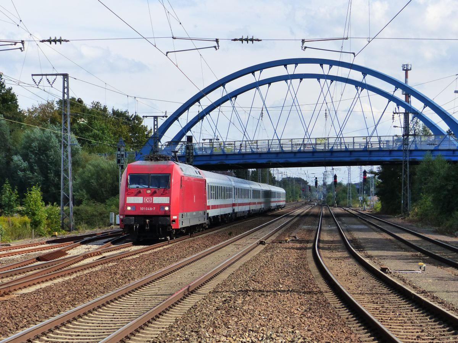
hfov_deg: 18.0
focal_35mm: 109
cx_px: 229
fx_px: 1442
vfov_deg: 13.6
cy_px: 172
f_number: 4
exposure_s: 1/800
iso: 250
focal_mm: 19.6
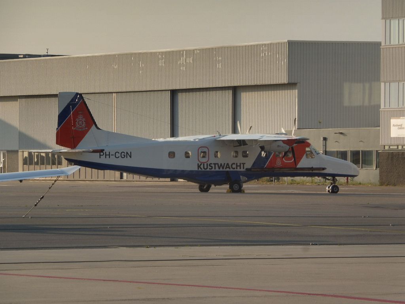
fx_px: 3100
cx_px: 202
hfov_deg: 7.5
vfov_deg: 5.6
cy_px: 152
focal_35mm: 265
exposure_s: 1/320
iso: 100
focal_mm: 47.3
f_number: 7.1
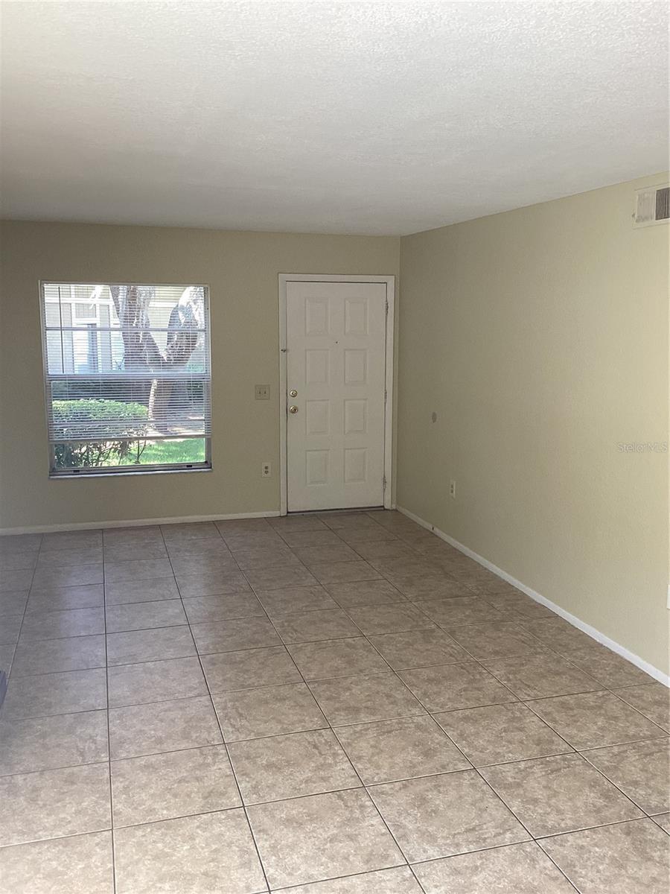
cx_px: 335
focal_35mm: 31
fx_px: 800
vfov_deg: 58.4
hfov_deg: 45.4
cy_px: 447
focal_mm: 3.3
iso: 64
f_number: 2.4
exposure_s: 1/60
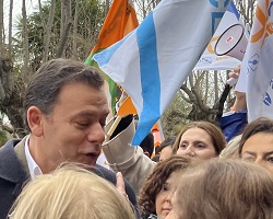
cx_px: 1
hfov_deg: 22.4
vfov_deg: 18.6
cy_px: 158
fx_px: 663
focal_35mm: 82
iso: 50
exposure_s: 1/486
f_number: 1.5
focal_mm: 5.7
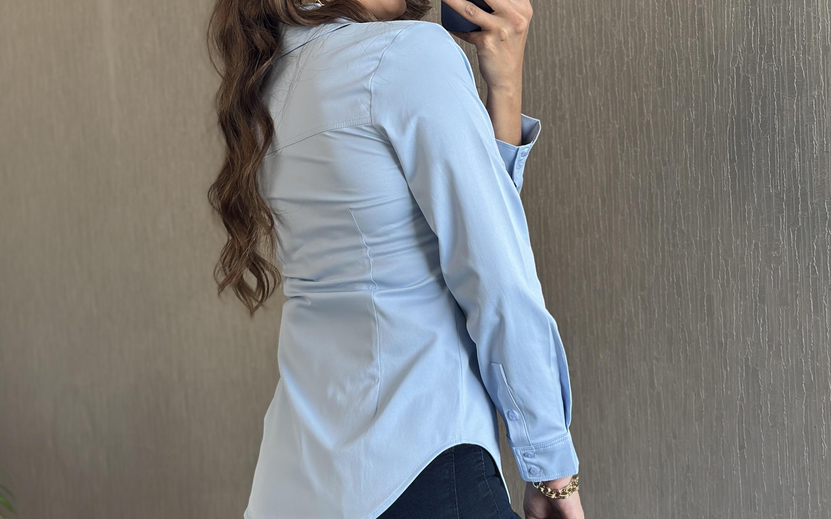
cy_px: 266
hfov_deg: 30.2
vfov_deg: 19.1
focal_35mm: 68
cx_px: 416
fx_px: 1540
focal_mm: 6.86
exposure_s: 1/90
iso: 125
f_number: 1.78
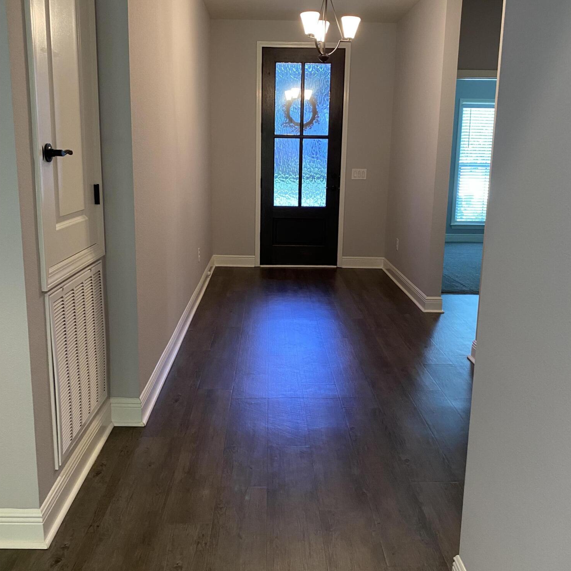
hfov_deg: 52.5
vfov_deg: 52.4
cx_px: 284
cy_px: 256
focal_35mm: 31
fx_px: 579
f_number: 1.8
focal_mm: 4.25
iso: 250
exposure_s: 1/60
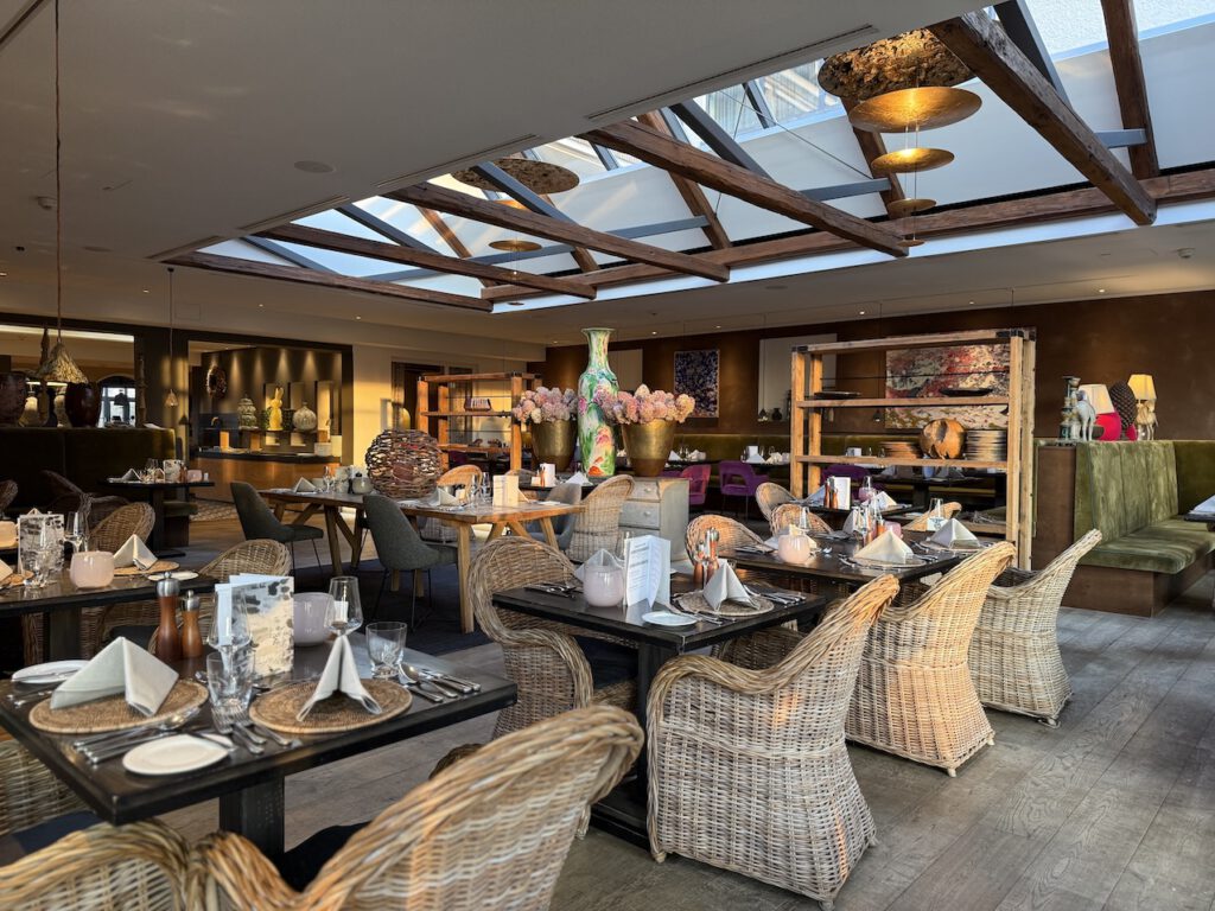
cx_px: 608
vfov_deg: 56.8
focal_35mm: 24
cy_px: 456
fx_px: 842
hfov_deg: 71.6
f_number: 1.78
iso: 160
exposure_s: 1/50
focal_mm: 6.76
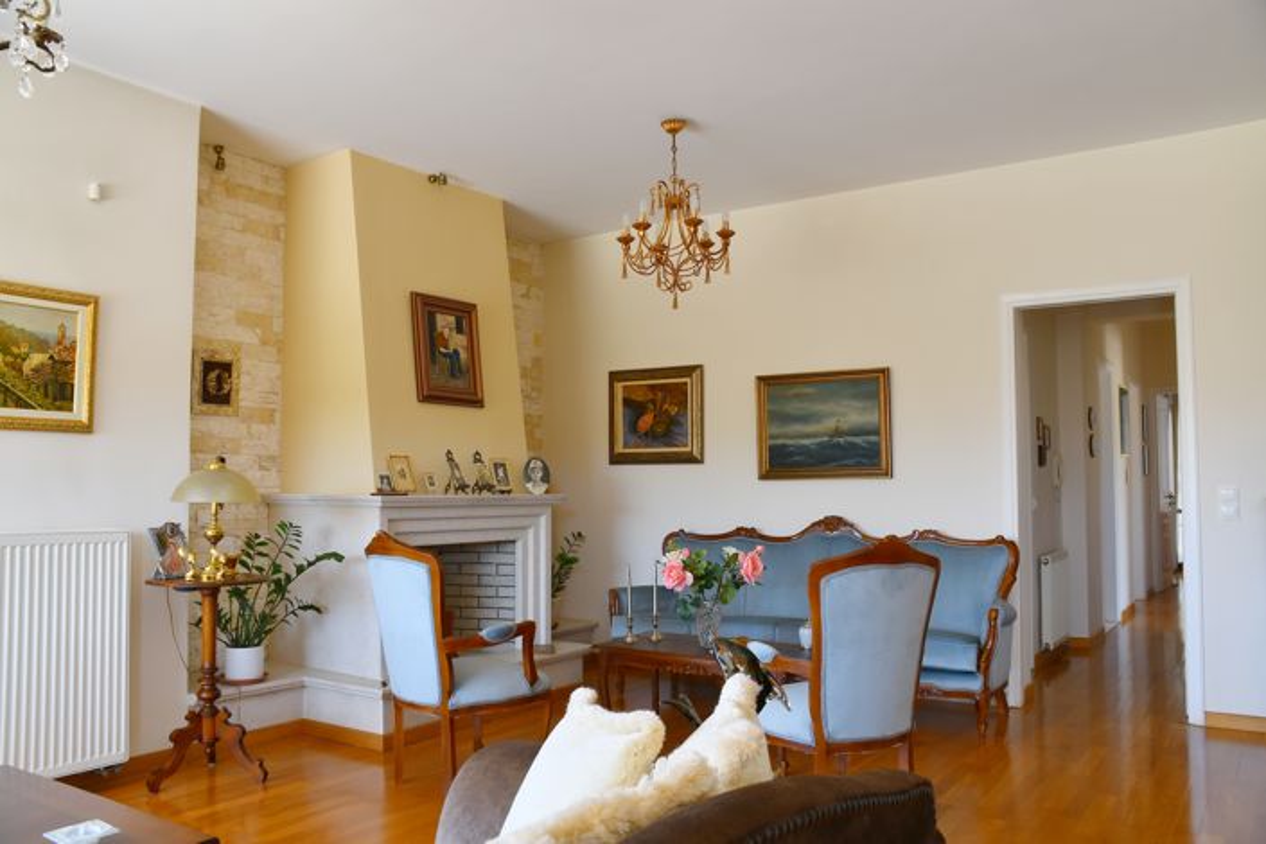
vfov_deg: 47.9
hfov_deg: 67.4
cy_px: 422
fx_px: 949
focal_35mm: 27
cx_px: 633
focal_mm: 18
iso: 100
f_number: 10
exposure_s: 1/10
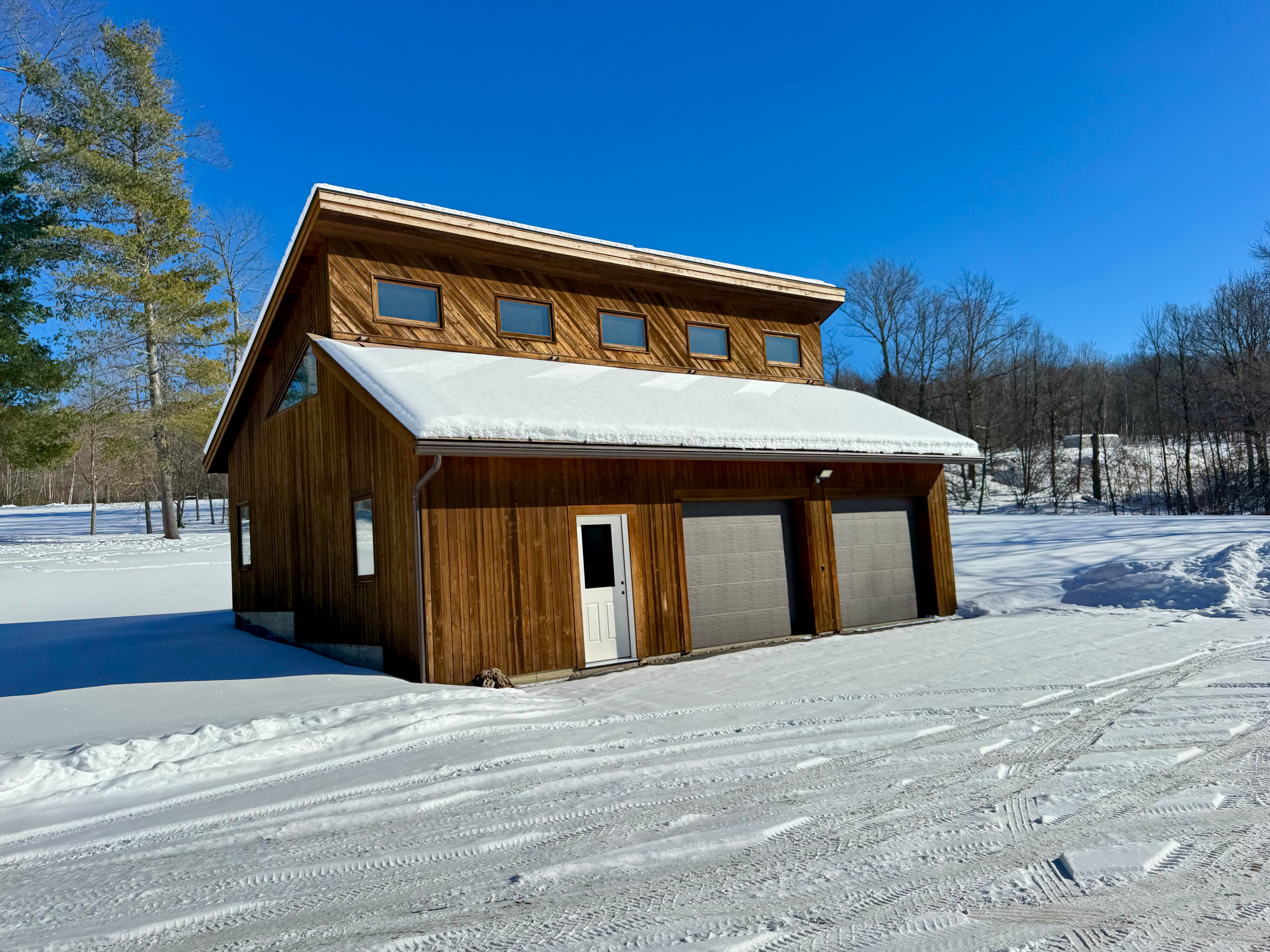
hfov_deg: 69.4
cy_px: 474
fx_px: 917
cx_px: 612
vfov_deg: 54.9
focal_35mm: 25
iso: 80
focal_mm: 6.76
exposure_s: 1/5348
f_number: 1.78
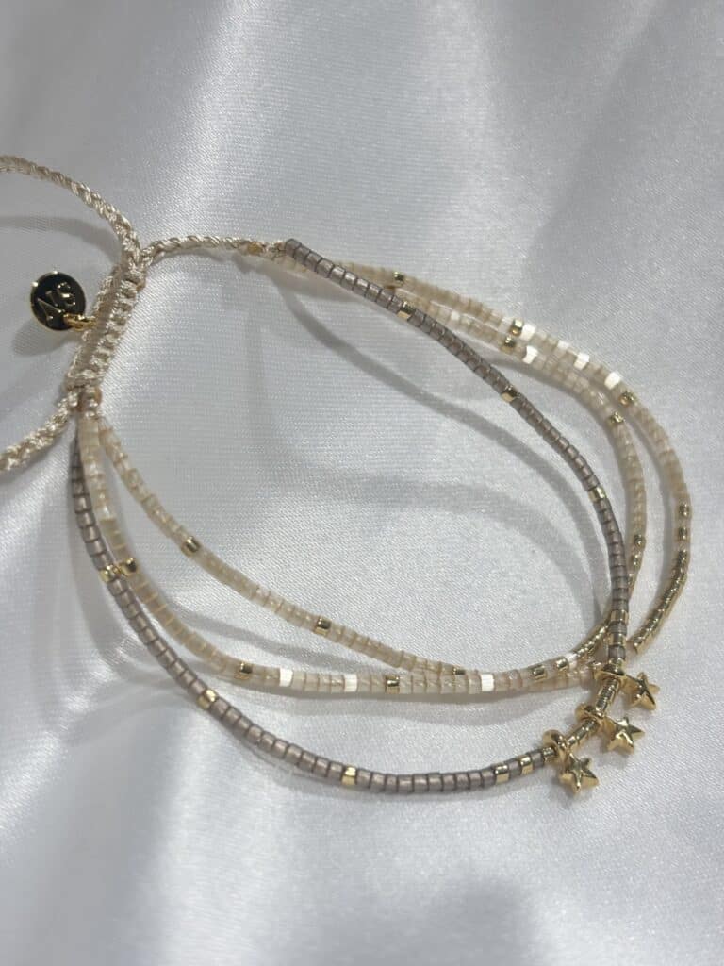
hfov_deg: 28.0
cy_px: 483
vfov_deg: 36.8
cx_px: 362
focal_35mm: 52
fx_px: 1450
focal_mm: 5.96
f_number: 1.6
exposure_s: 1/349
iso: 32
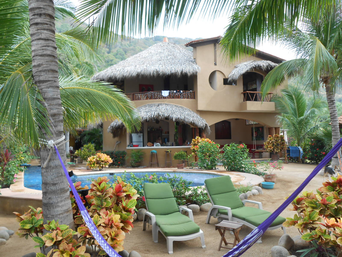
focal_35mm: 34
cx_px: 171
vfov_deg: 41.8
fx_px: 336
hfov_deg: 54.0
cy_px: 128
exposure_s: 1/125
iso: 80
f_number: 3.9
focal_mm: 6
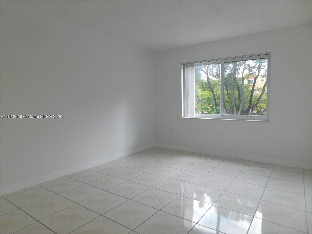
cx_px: 156
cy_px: 117
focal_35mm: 23
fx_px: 207
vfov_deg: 58.9
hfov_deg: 73.9
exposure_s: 1/60
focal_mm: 4
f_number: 3
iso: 125
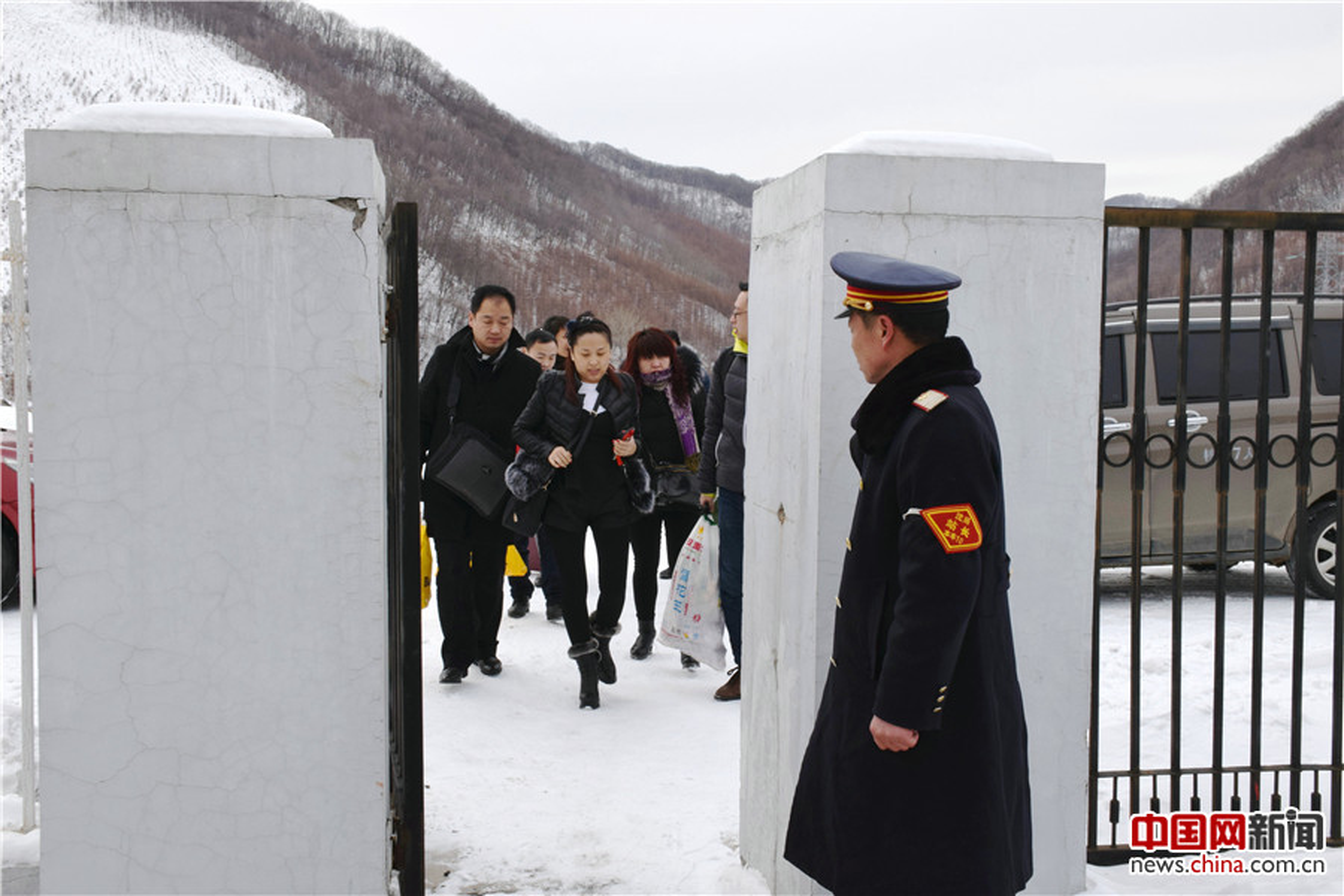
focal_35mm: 36
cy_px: 448
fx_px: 1344
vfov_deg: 36.9
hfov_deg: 53.1
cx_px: 672
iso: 500
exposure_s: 1/200
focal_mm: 24
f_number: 18
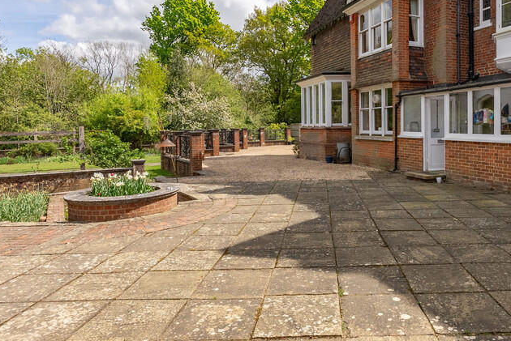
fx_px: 369
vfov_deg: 48.5
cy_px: 106
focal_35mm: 26
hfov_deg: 67.4
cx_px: 342
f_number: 7.1
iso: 1600
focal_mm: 16
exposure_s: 1/3200
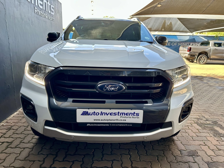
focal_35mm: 24
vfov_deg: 56.8
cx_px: 112
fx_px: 155
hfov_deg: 71.6
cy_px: 84
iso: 64
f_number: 1.78
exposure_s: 1/127
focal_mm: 6.86
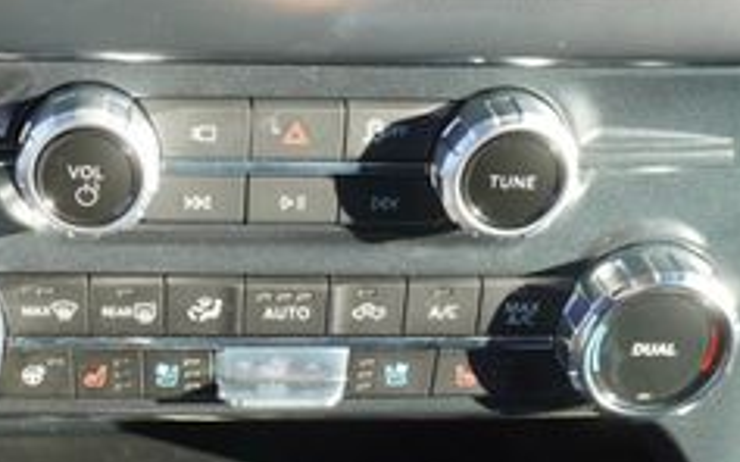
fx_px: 1331
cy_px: 356
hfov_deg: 30.5
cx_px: 175
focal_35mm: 66
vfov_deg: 19.5
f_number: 4
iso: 100
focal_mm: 16
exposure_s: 1/60
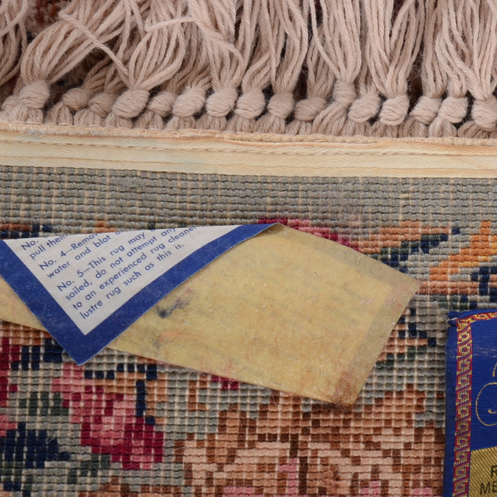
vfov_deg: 7.3
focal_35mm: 240
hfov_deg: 7.3
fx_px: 3898
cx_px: 540
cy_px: 209
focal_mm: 80
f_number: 13
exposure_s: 1/200
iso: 160
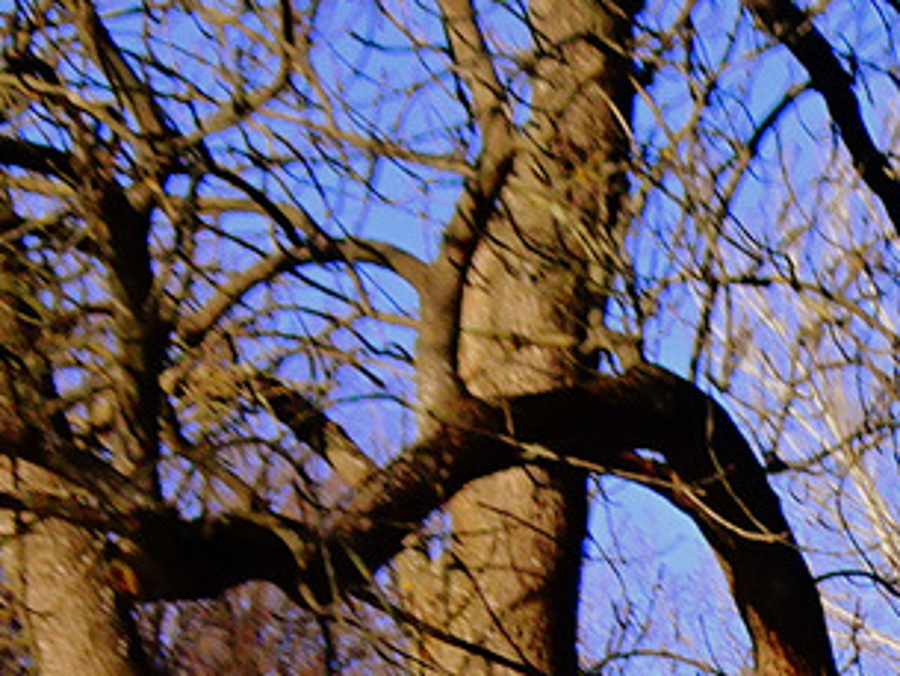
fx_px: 6268
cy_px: 1612
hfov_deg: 7.7
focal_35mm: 241
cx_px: 2060
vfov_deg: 5.9
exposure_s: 1/320
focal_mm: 7.87
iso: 80
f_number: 4.5
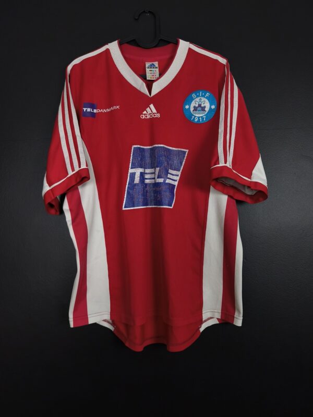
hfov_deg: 58.9
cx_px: 156
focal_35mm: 23
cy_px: 208
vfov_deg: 73.9
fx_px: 277
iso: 400
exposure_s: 1/125
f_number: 1.6
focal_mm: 6.57
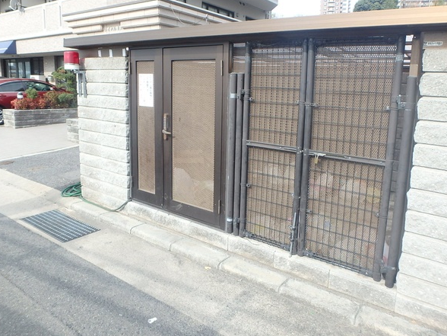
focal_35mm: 25
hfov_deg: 69.0
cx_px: 258
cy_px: 137
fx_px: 323
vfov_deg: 54.5
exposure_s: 1/320
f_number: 3.5
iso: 125
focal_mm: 3.7
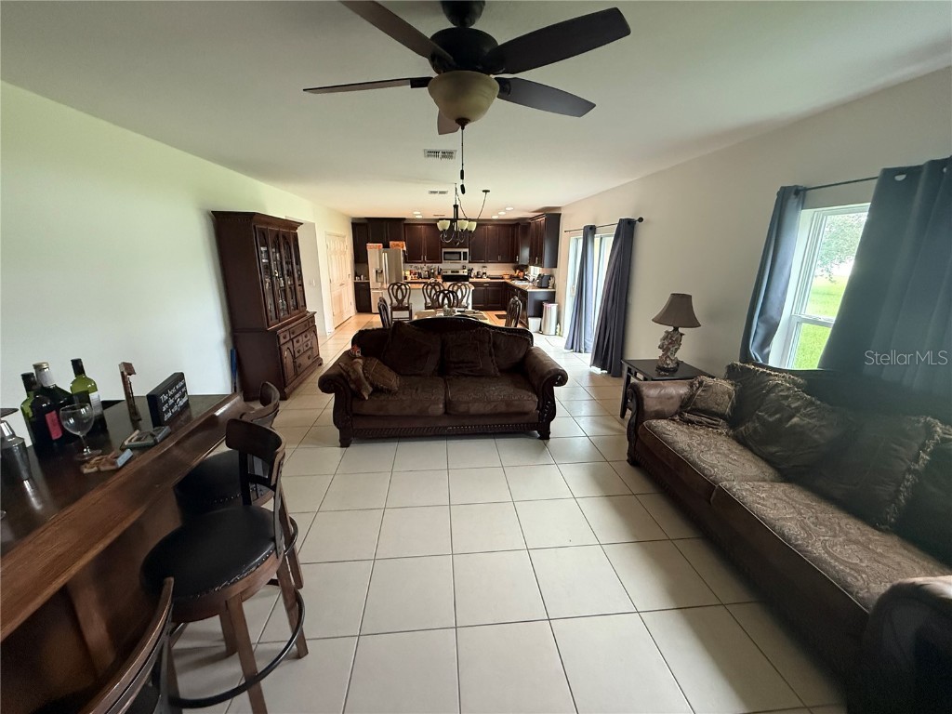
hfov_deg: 102.1
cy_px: 357
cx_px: 476
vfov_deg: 85.7
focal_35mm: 14
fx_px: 385
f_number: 2.2
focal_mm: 2.22
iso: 640
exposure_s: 1/60
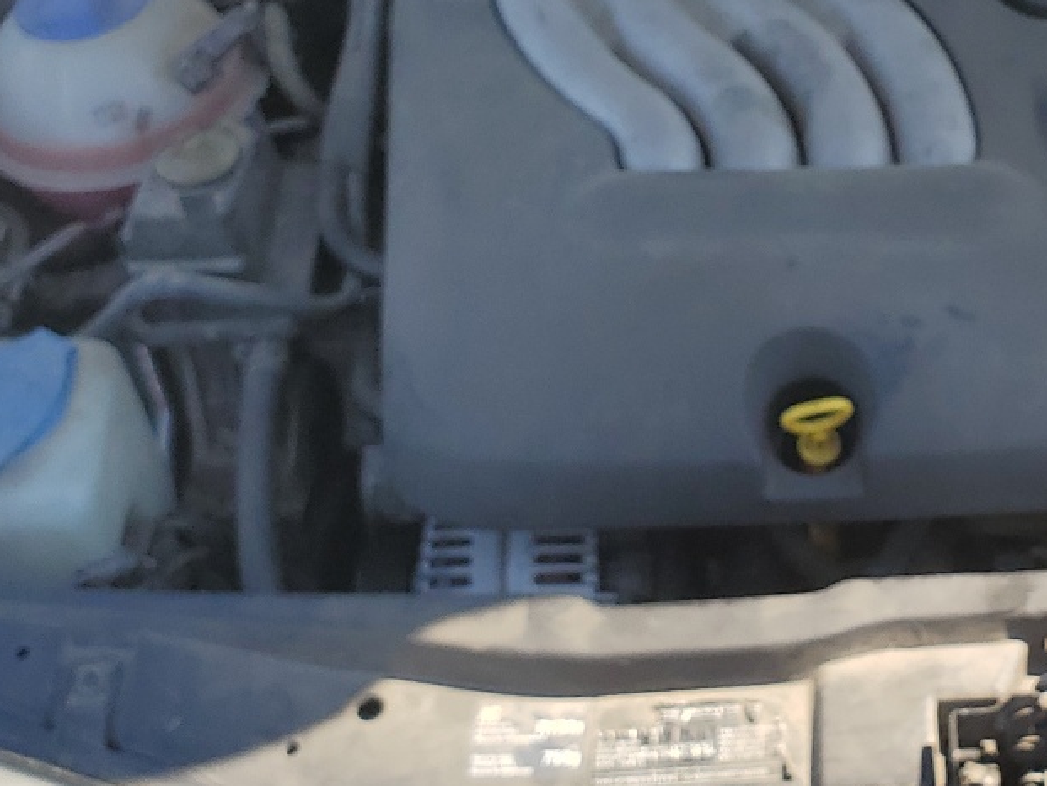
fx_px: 2027
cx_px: 988
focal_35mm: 67
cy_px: 351
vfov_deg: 21.9
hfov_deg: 27.7
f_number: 1.5
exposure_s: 1/455
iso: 50
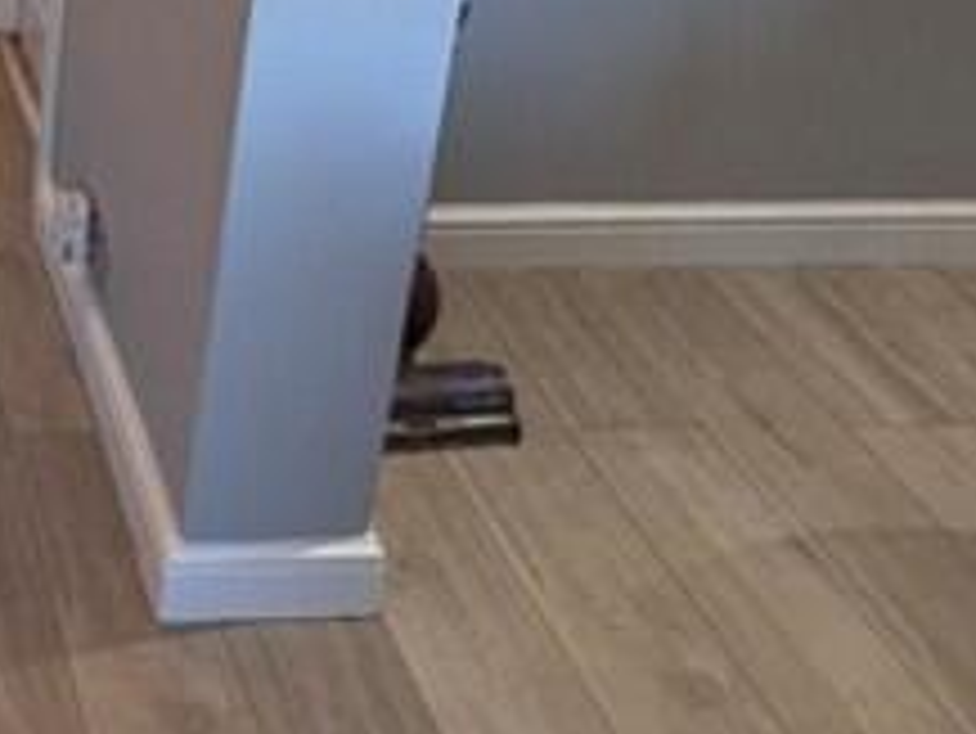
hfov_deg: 25.7
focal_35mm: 66
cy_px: 56
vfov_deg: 21.7
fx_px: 1862
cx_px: -247
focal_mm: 2.22
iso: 160
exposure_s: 1/100
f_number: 2.2
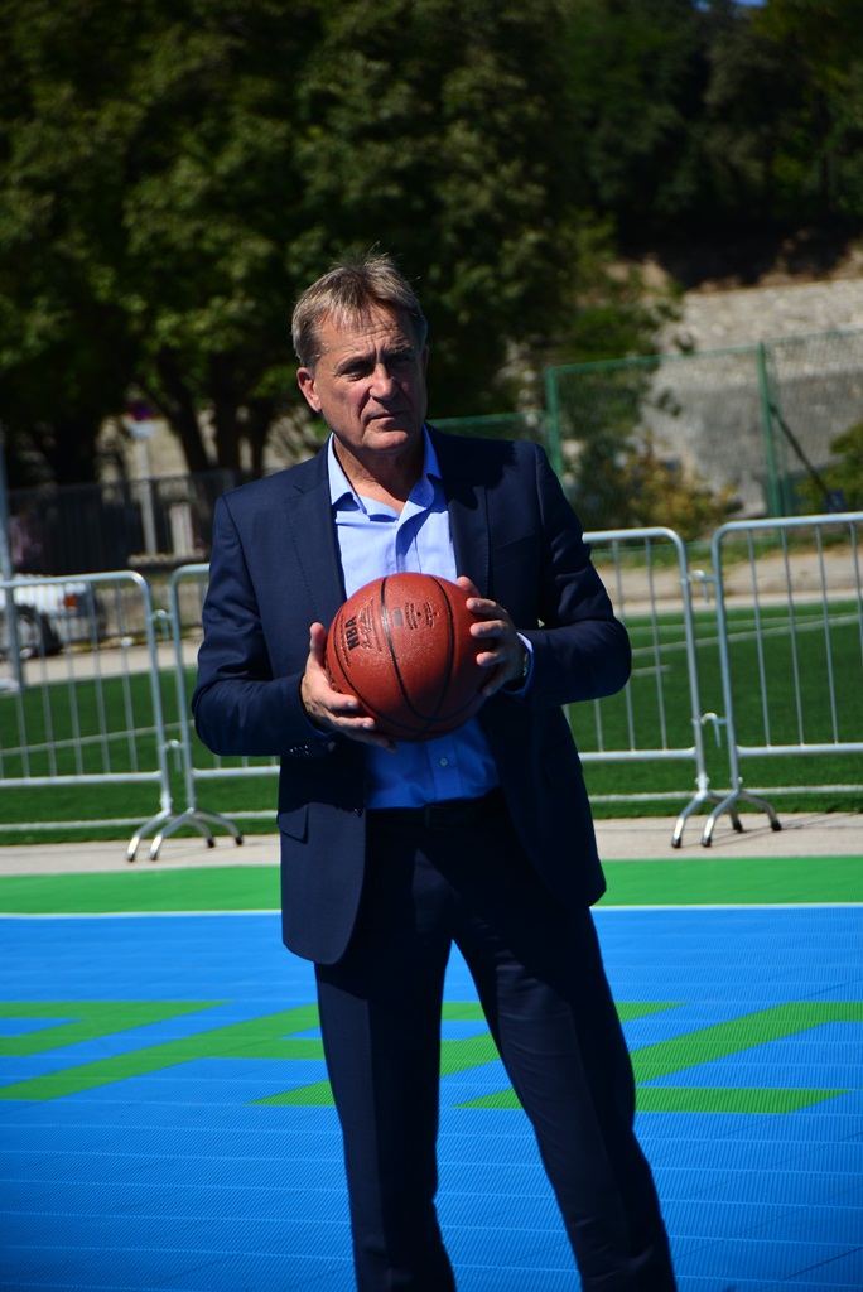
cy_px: 646
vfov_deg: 17.1
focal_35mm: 120
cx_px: 432
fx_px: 4309
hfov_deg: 11.4
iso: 200
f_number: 5.6
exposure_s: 1/1600
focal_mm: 120
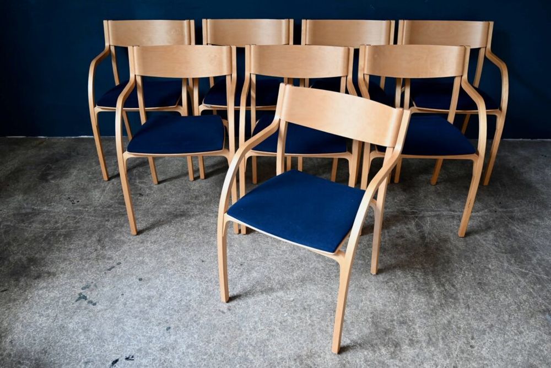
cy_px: 184
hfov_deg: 61.1
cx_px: 276
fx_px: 467
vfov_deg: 43.0
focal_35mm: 30
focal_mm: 30.5
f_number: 4
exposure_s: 1/60
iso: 800
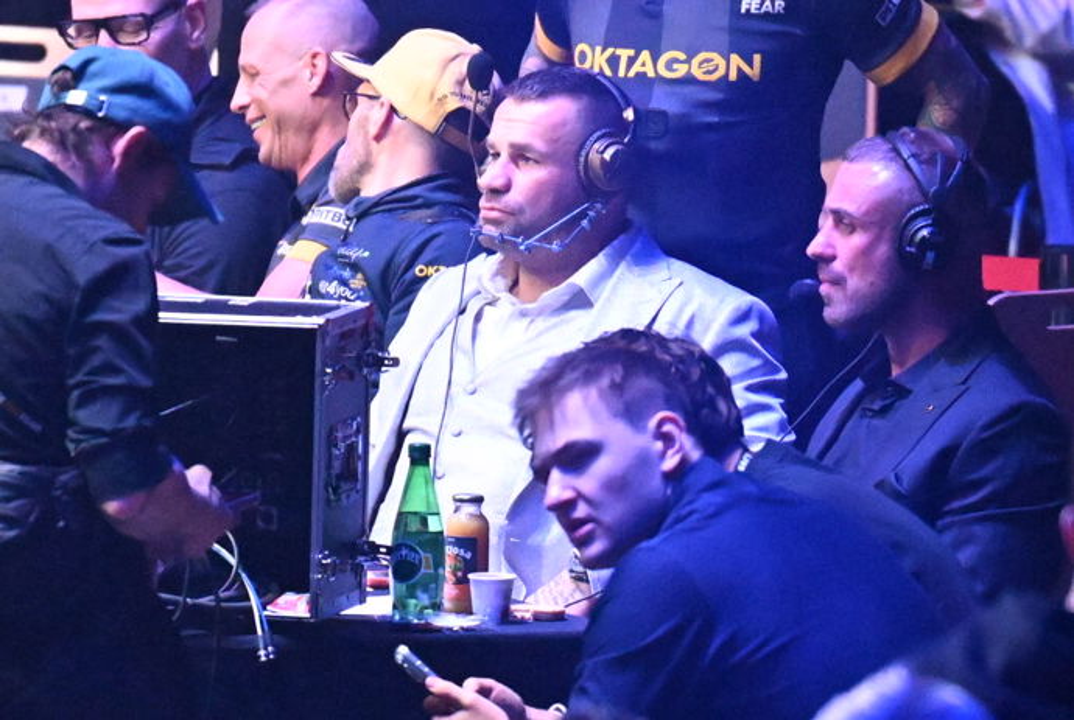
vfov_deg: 4.6
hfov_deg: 6.9
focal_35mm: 300
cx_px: 537
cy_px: 360
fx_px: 8967
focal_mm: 200
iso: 10000
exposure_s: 1/1250
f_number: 2.8
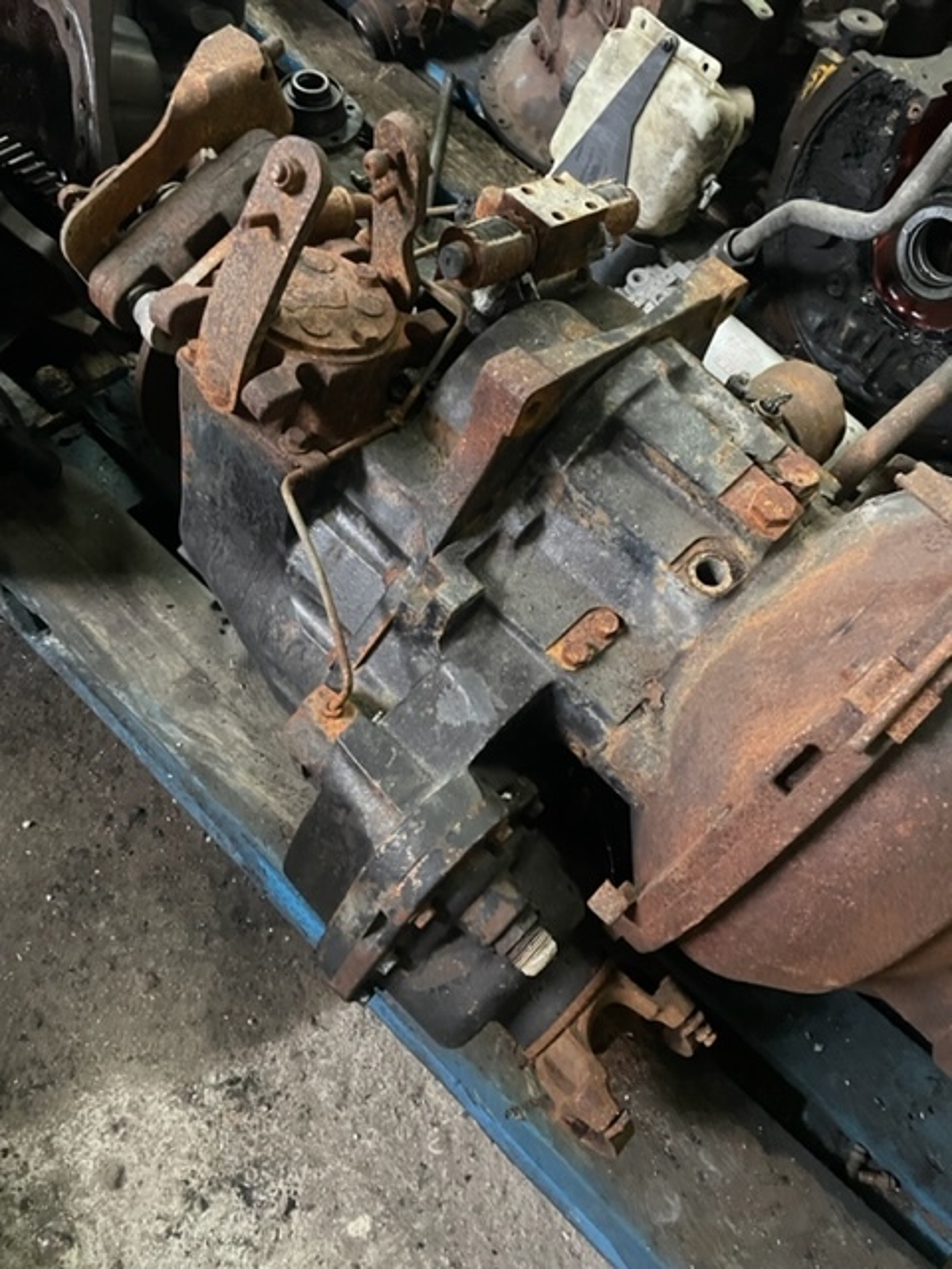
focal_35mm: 26
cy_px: 634
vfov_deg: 67.3
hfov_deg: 53.1
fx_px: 953
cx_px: 476
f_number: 1.6
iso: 1000
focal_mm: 4.2
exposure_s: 1/30
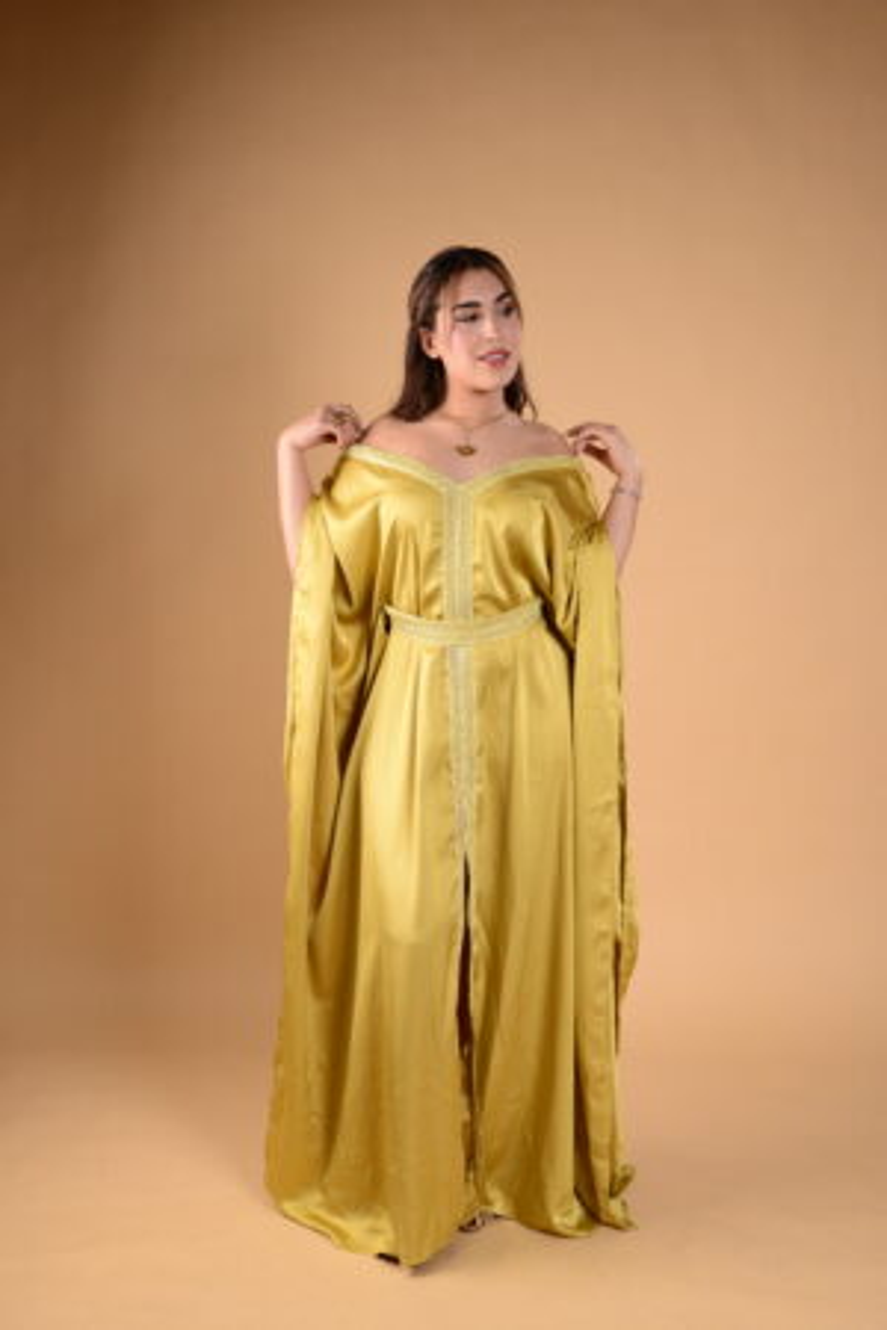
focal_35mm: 46
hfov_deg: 29.2
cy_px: 665
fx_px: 1700
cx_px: 444
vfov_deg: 42.7
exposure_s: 1/125
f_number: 8
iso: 125
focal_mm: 46
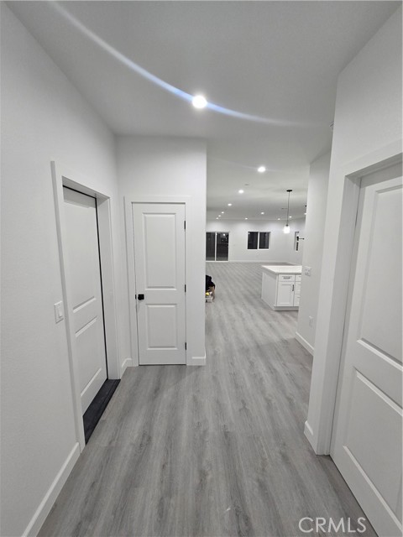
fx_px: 202
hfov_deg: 89.9
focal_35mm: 13
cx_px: 202
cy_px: 268
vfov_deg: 106.2
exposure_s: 1/60
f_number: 2.2
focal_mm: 2.2
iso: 160
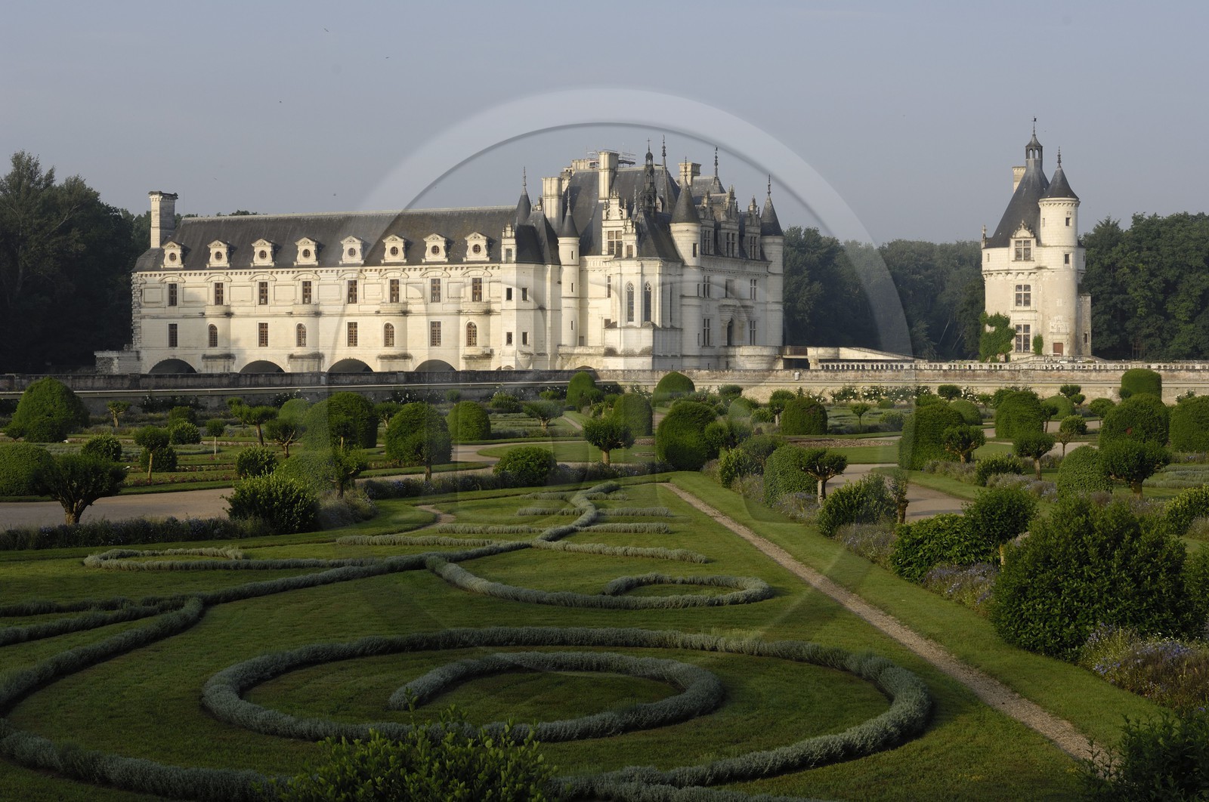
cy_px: 401
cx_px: 604
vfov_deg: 20.1
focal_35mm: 68
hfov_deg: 29.9
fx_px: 2264
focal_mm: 45
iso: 100
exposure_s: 1/80
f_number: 10
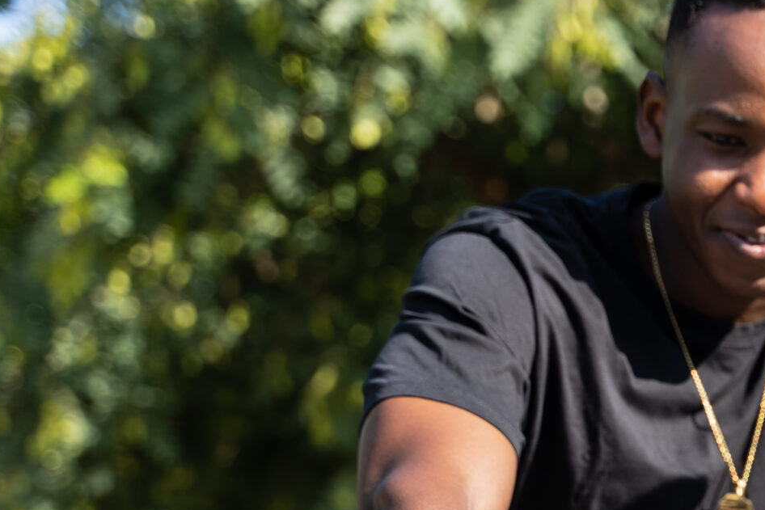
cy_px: 525
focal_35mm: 138
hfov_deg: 14.2
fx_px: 2933
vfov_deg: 9.9
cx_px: 1028
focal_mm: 51
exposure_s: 1/800
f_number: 3.2
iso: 100
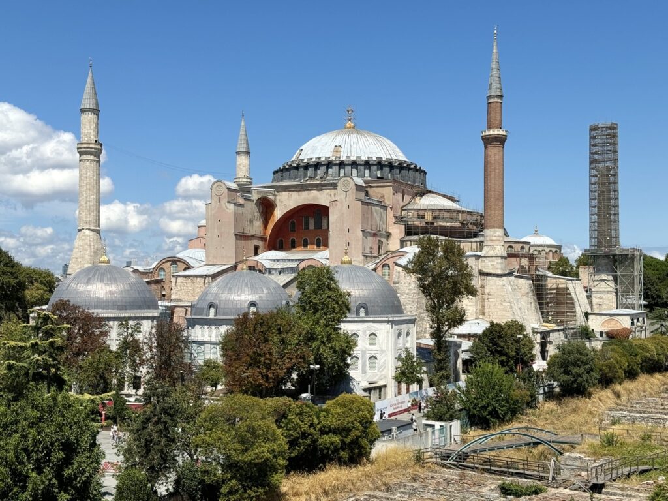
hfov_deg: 39.7
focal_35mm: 48
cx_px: 334
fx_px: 926
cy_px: 250
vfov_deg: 30.3
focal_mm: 6.76
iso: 64
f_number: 1.78
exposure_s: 1/6410
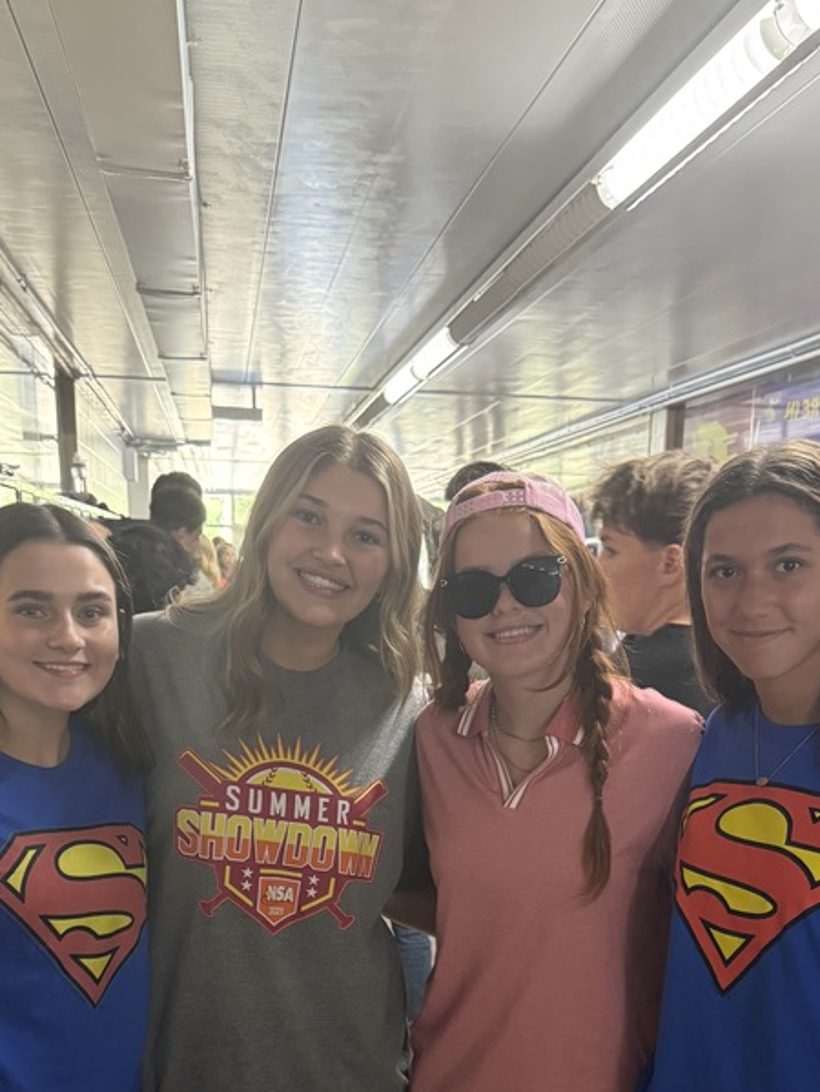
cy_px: 912
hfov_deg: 35.1
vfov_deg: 43.1
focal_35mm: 41
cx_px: 454
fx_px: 1294
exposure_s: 1/60
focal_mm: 6.76
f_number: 1.78
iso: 500
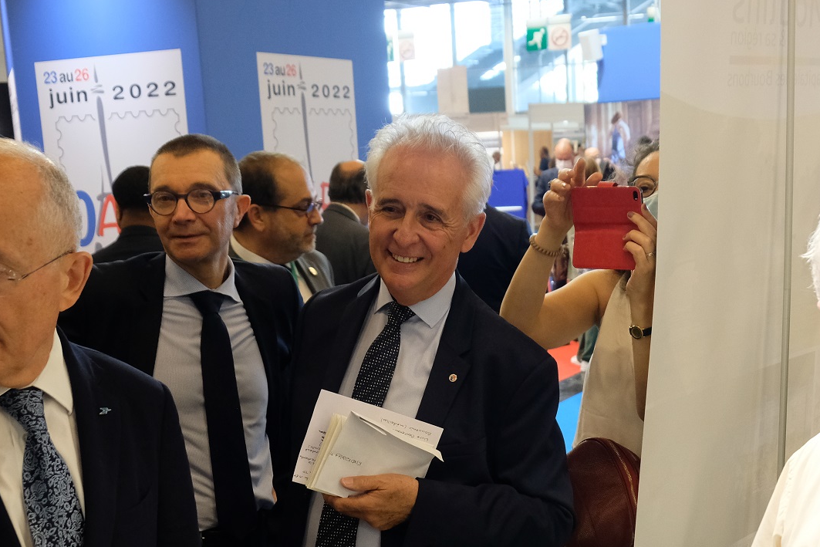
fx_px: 1230
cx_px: 527
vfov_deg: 24.7
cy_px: 428
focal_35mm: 54
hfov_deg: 36.6
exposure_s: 1/60
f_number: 3.6
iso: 1600
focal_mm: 19
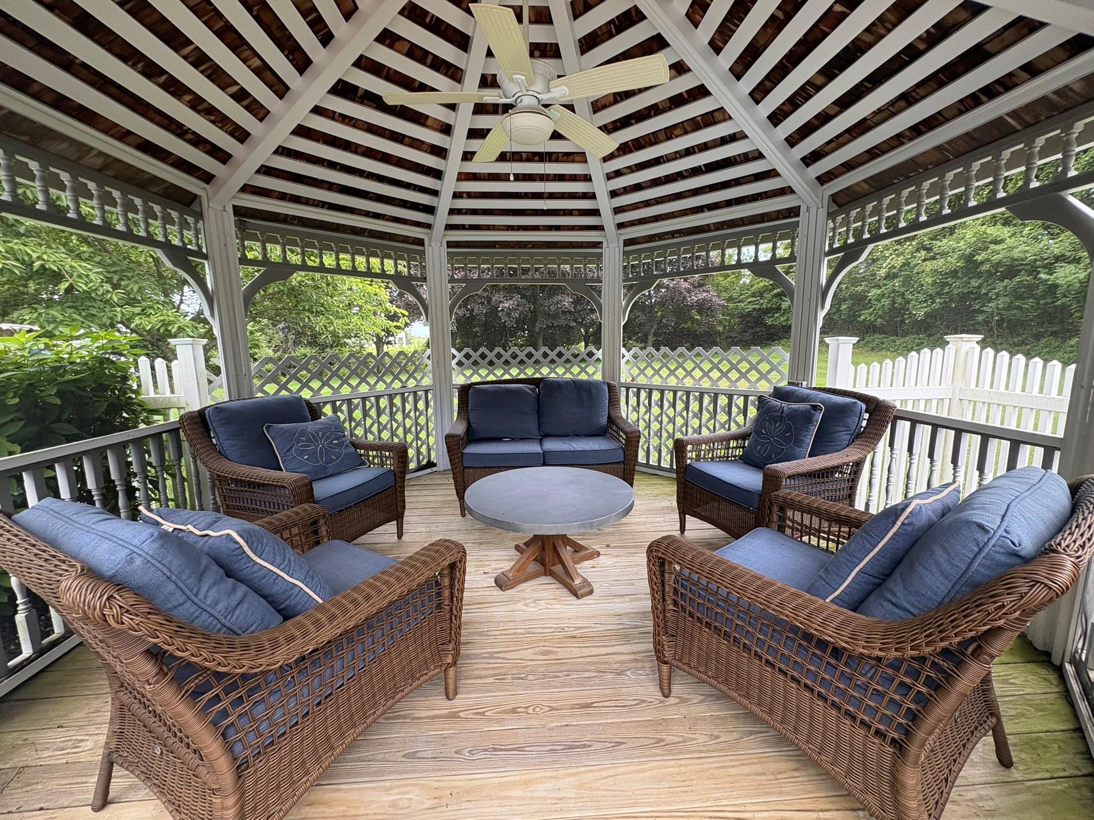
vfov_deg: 85.7
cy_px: 410
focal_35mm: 14
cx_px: 547
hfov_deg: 102.1
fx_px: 442
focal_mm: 2.22
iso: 80
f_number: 2.2
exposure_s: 1/127
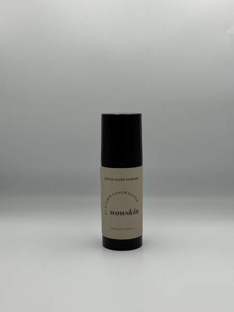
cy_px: 156
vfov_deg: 39.7
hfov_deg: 30.3
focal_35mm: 48
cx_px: 117
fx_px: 433
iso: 64
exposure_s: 1/1339
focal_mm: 6.76
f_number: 1.78
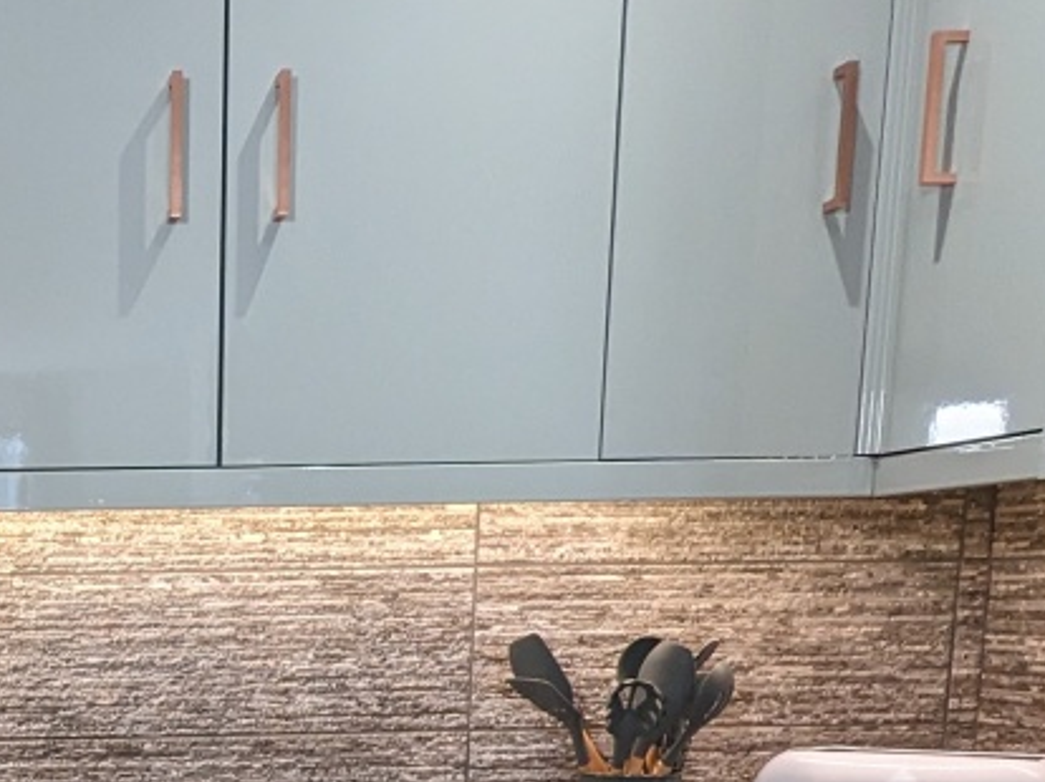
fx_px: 1750
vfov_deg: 23.0
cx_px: -78
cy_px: 957
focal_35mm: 58
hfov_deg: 30.1
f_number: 2.2
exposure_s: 1/50
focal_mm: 2.35
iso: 171
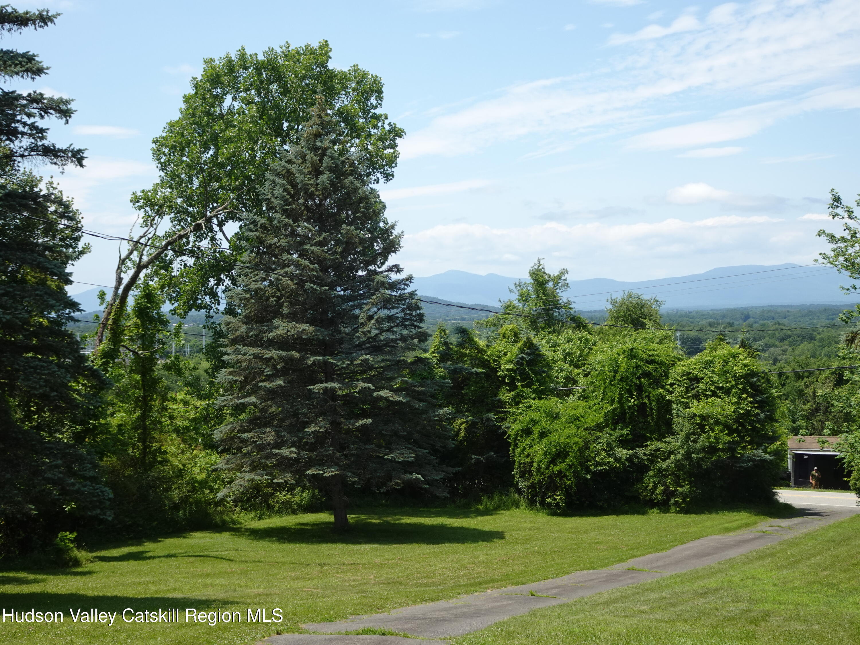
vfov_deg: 30.3
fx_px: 1193
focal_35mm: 48
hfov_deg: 39.7
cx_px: 430
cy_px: 322
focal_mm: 7.79
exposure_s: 1/400
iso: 80
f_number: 4.5
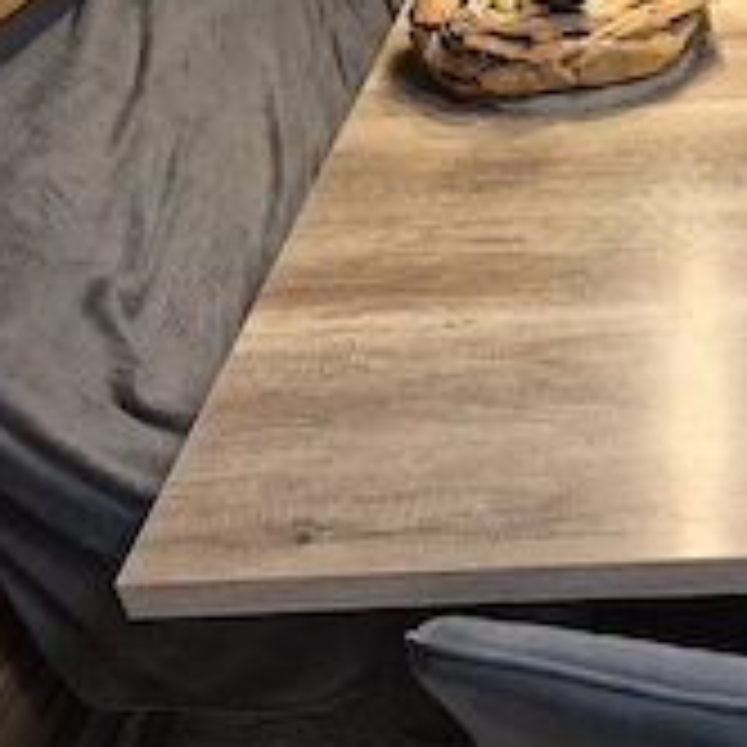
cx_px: 648
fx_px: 1196
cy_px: 302
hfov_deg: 33.2
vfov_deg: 34.6
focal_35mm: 49
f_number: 1.8
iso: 400
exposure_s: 1/100
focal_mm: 5.4
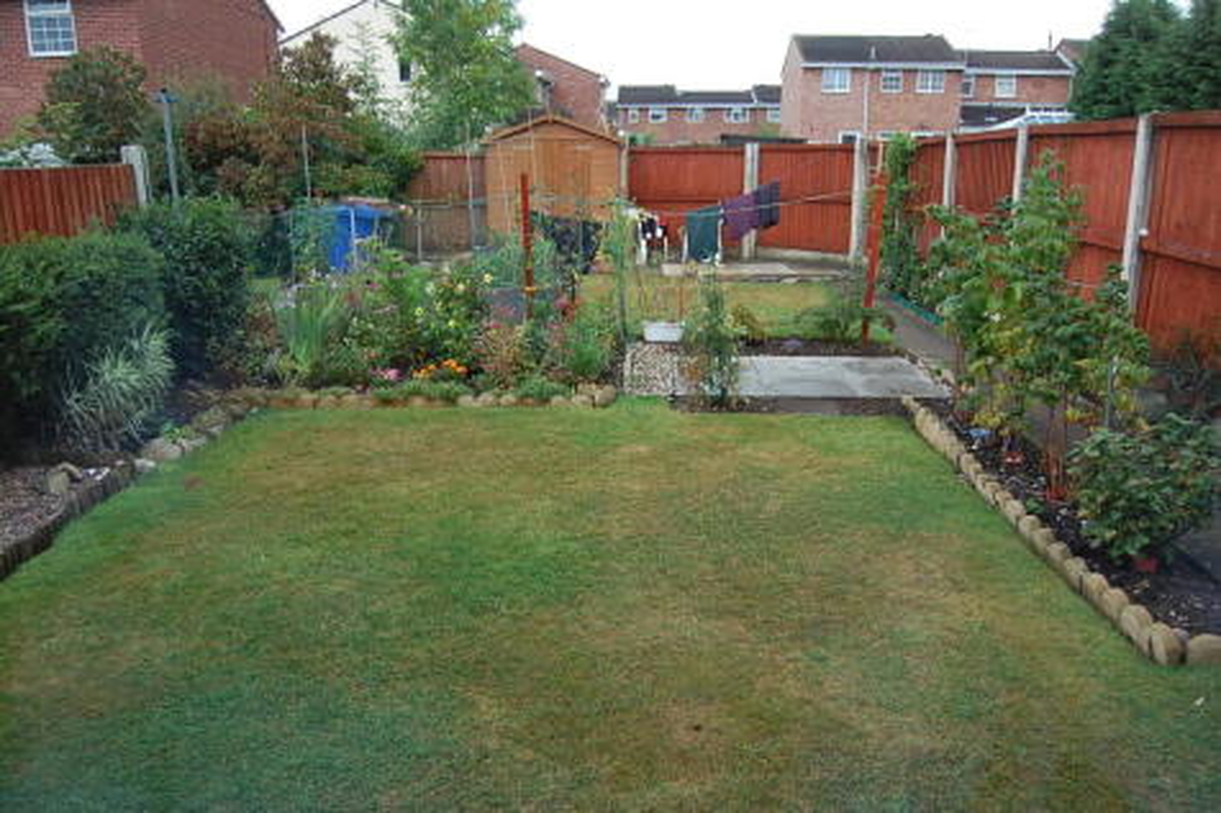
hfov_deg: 67.4
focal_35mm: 27
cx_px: 610
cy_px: 406
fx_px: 915
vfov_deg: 47.9
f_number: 4.5
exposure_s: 1/250
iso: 400
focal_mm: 18
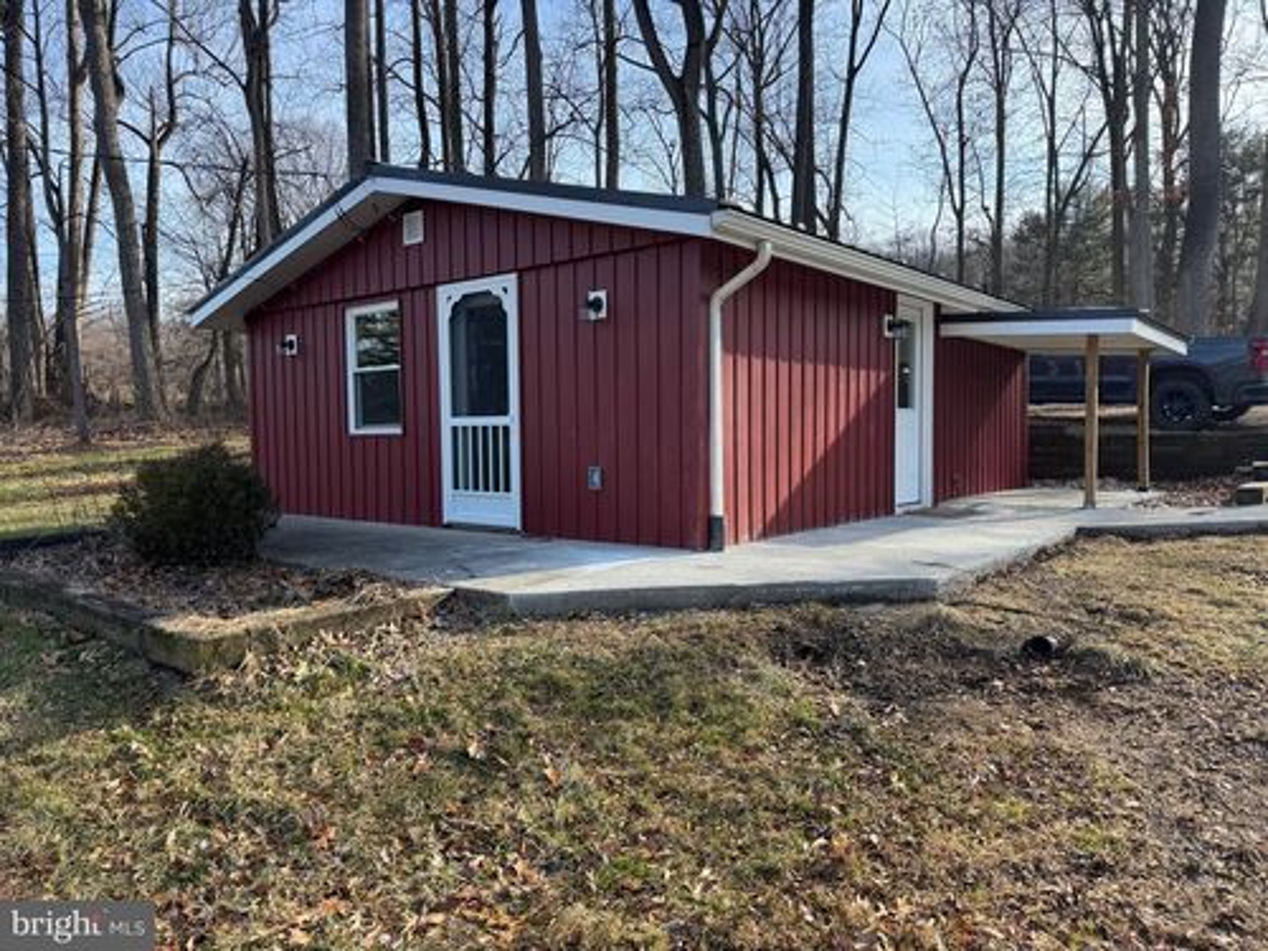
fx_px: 879
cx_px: 634
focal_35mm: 24
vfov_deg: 56.8
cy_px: 476
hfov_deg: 71.6
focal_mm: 6.76
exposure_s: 1/1151
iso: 80
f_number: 1.78
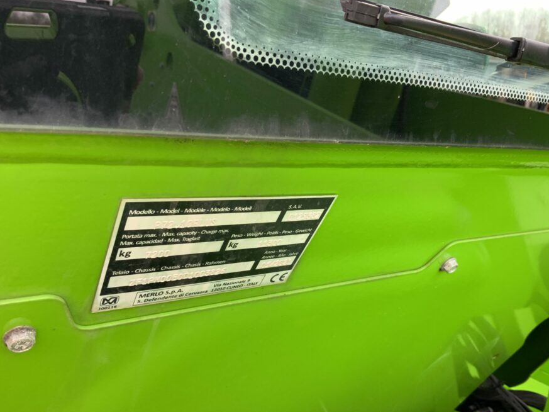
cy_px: 240
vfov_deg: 41.7
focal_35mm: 34
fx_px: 539
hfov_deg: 53.9
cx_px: 301
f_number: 1.8
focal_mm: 3
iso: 25
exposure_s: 1/122
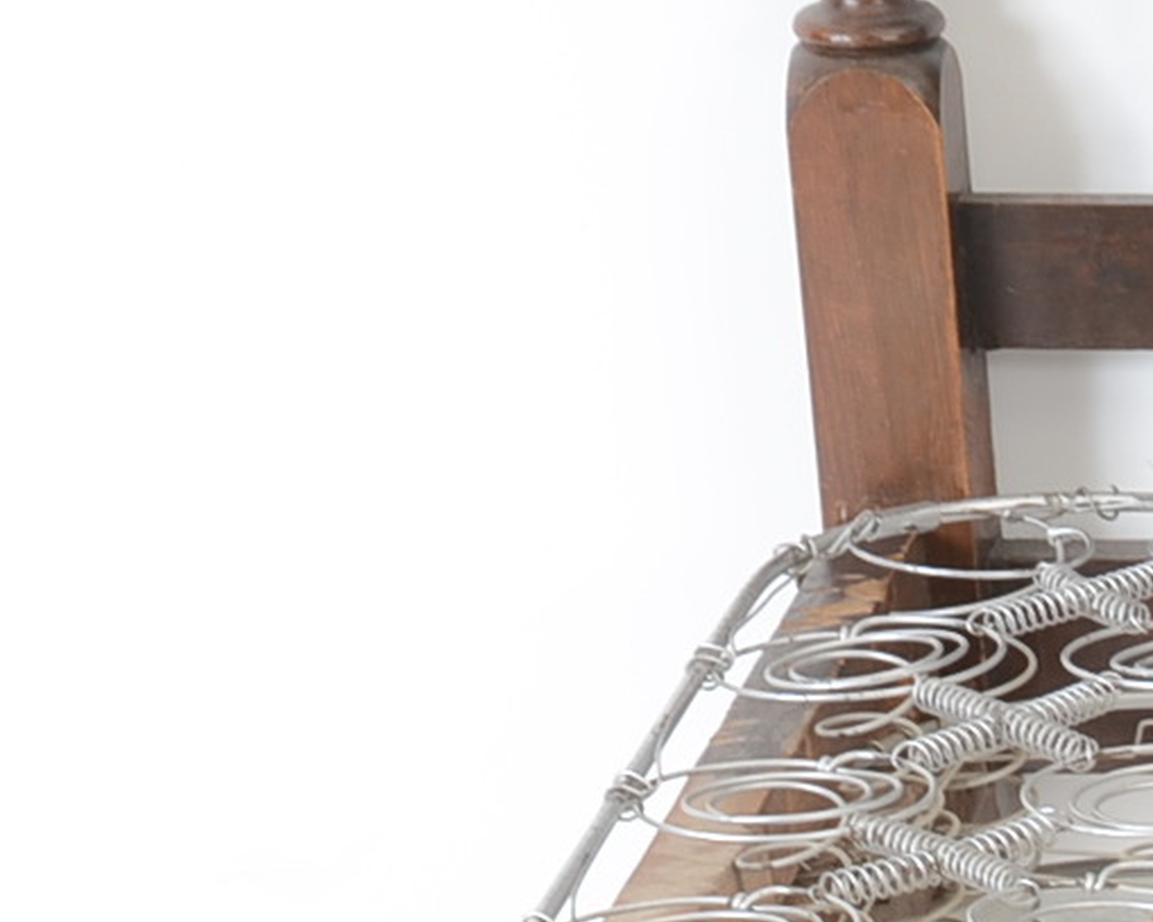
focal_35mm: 238
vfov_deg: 6.4
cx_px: 2333
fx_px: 8129
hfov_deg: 7.8
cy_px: 1638
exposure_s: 1/125
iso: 125
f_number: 9
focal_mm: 35
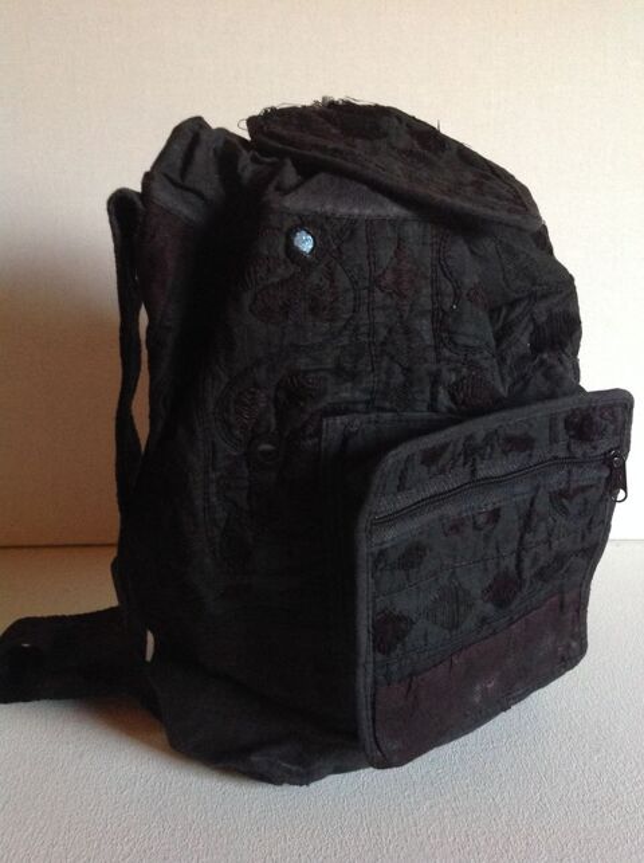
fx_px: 871
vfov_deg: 52.7
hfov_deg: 40.6
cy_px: 432
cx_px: 322
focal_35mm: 35
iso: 250
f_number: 2.4
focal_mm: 4.28
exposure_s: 1/15
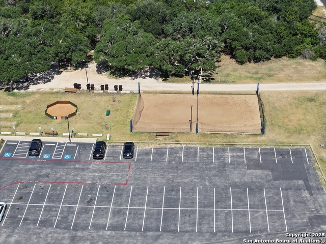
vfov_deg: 21.0
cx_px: 163
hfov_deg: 27.8
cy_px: 122
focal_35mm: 70
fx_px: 659
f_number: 2.8
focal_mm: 19.35
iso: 100
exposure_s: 1/1250
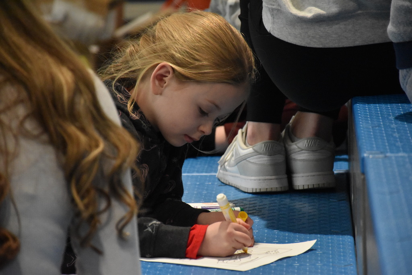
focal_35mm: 210
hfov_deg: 9.8
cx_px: 206
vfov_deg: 6.5
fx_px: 2404
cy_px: 138
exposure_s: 1/320
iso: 6400
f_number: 5.6
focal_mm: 140
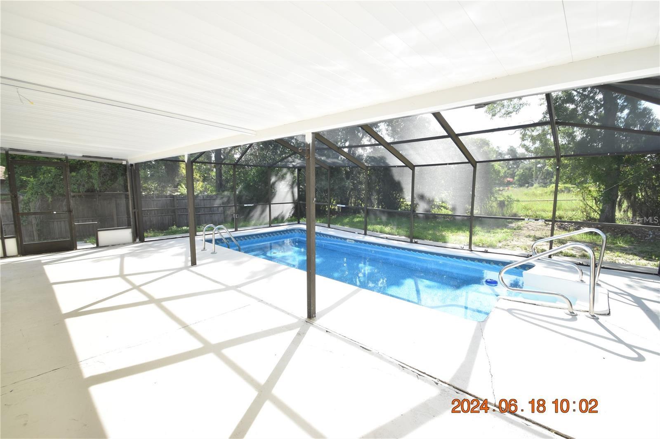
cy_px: 220
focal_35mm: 15
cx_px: 330
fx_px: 275
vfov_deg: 77.3
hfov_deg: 100.4
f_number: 8
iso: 400
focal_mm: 10
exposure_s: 1/250
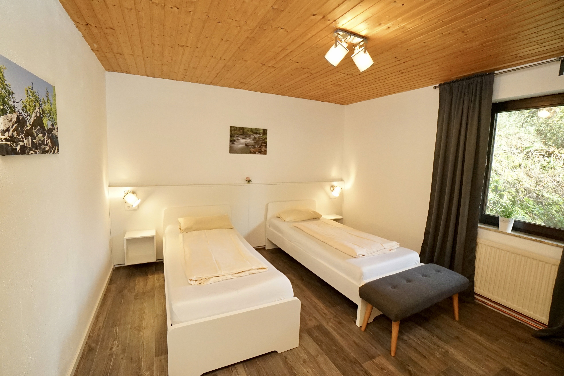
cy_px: 188
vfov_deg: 77.3
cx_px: 282
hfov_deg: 100.4
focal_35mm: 15
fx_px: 235
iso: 3200
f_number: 6.3
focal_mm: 10
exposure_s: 1/160
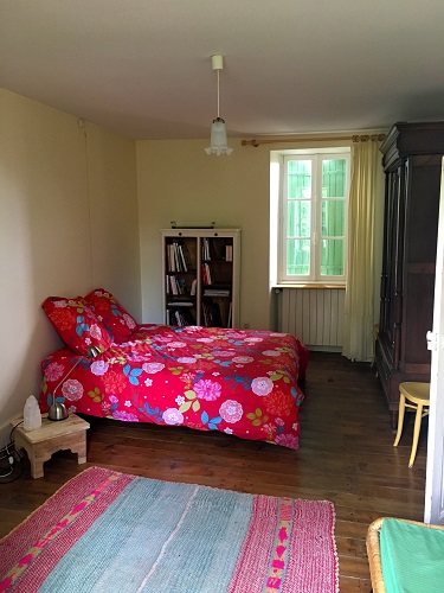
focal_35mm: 29
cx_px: 222
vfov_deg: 61.7
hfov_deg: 48.2
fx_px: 496
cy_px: 296
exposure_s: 1/33
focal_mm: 4.15
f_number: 2.2
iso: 200
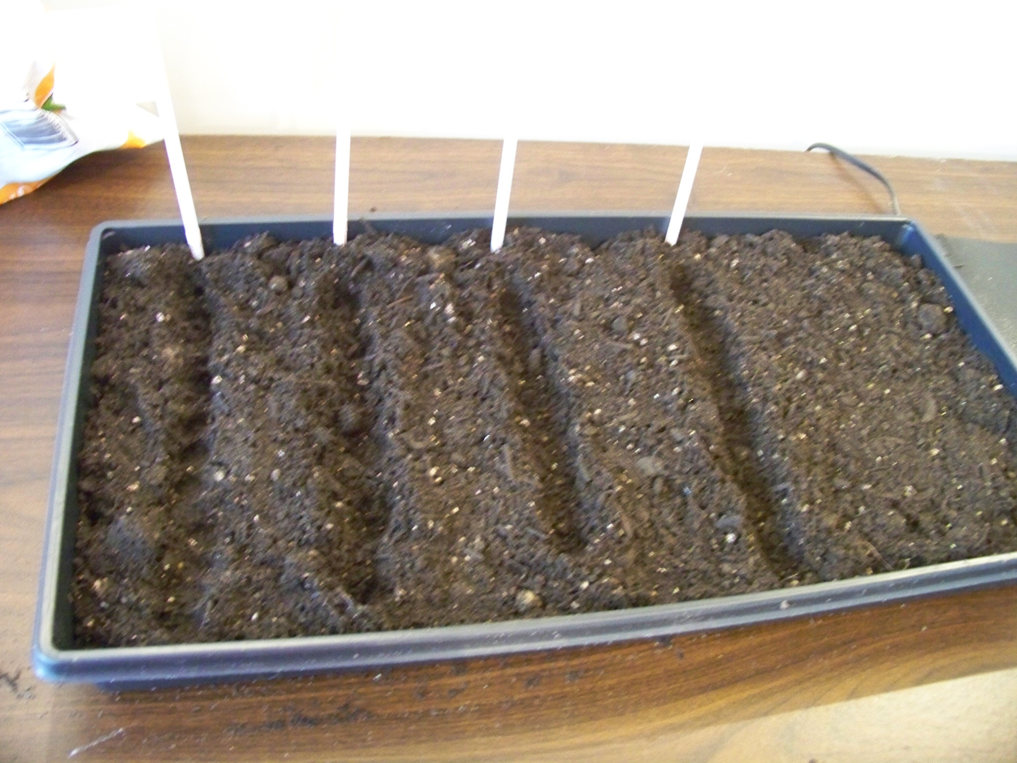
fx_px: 970
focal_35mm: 33
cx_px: 508
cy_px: 382
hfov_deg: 55.4
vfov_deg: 42.9
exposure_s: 1/5
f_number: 2.8
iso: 800
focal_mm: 5.85
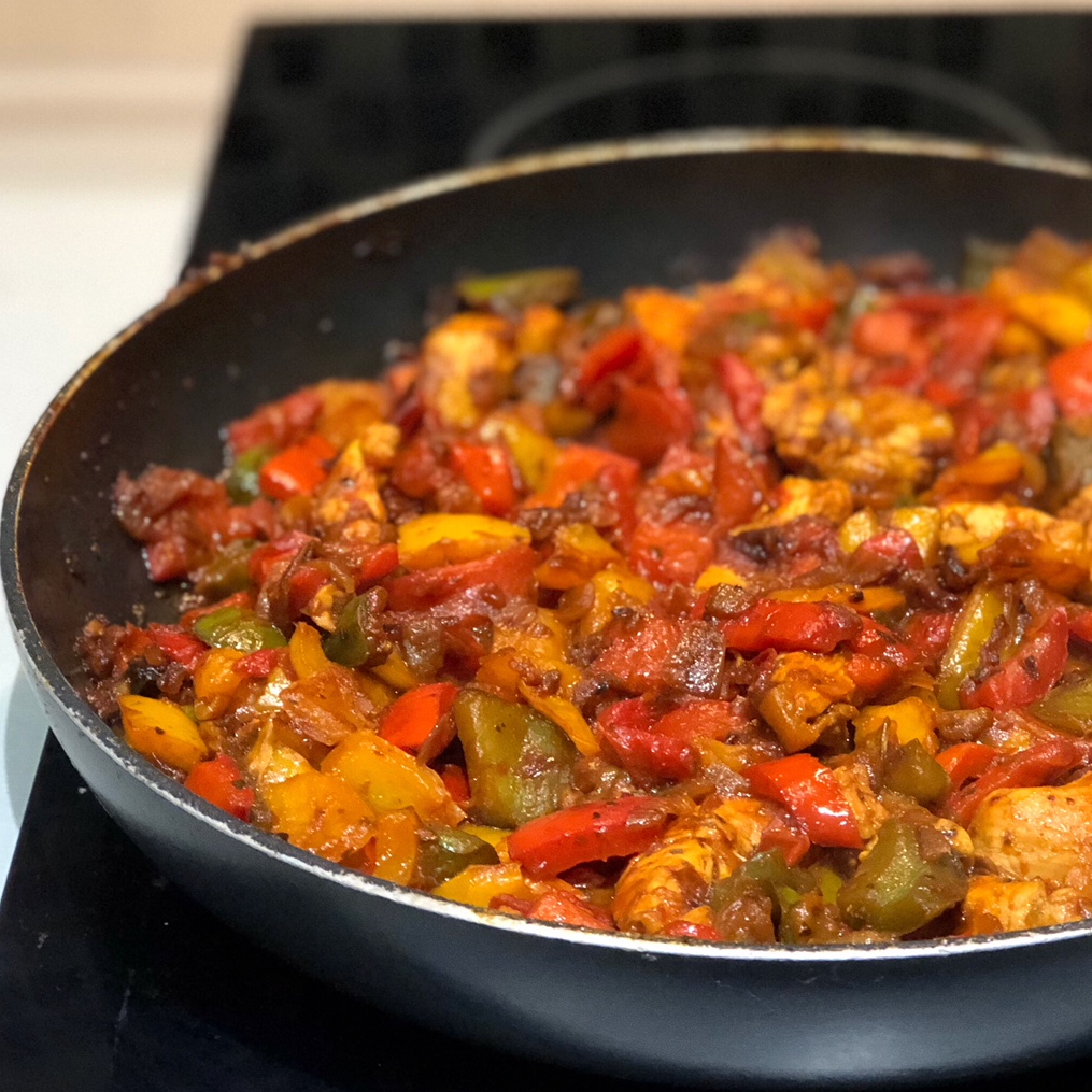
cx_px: 853
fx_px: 2962
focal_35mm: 83
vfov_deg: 20.9
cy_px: 573
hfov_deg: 20.7
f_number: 2.8
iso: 800
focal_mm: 6.6
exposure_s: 1/50
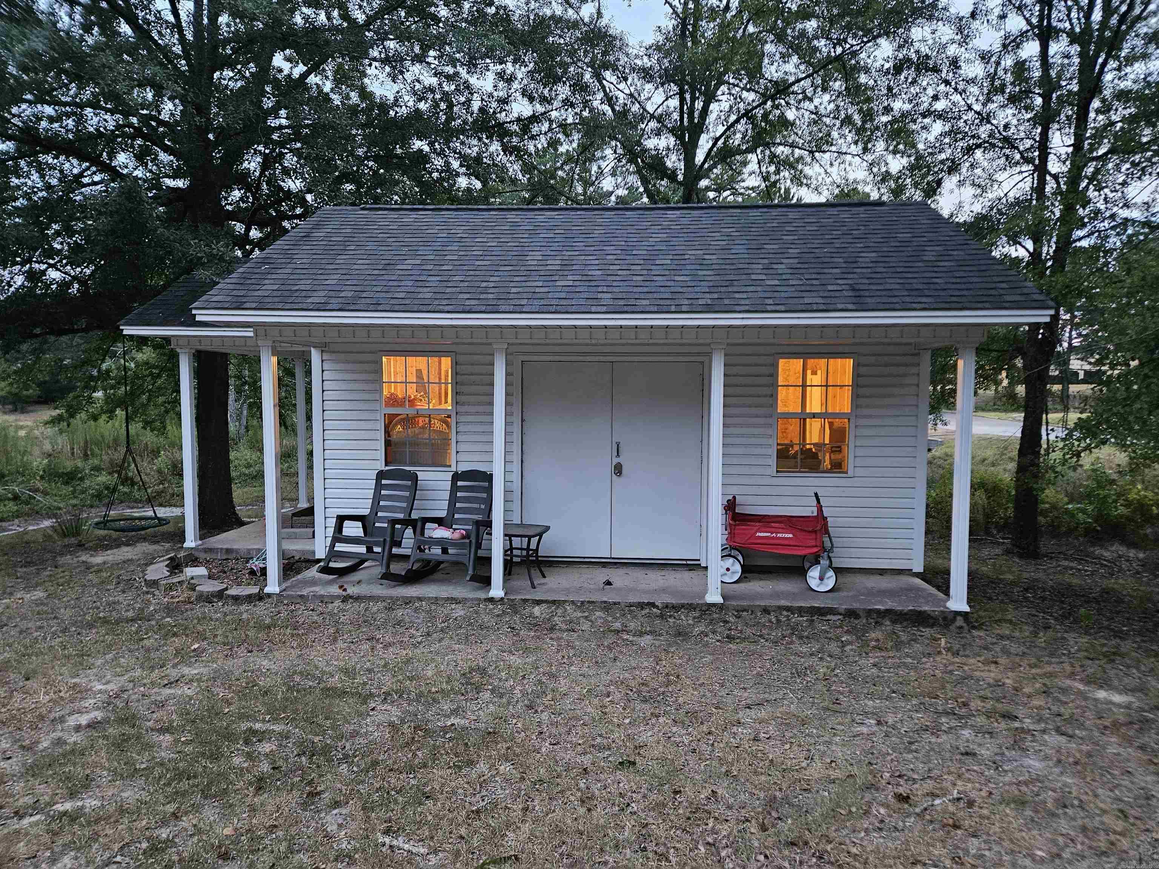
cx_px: 580
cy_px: 434
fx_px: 770
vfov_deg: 58.9
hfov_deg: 73.9
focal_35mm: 23
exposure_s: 1/24
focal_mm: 5.4
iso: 640
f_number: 1.8
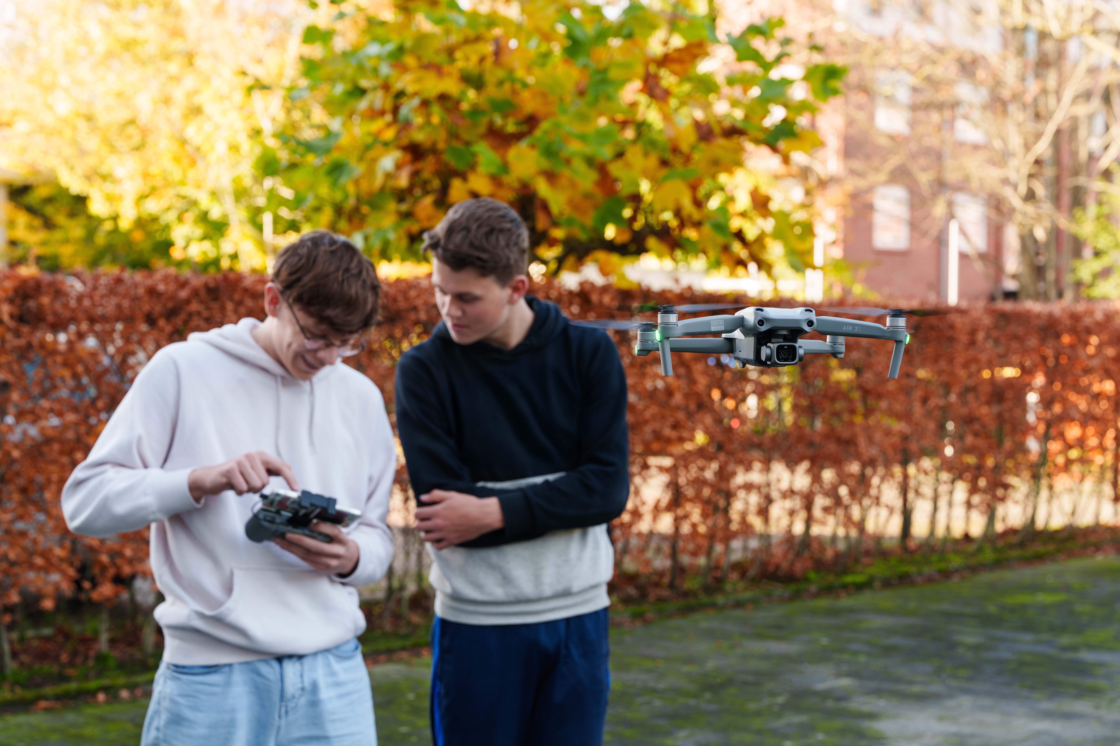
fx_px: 2178
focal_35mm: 70
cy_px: 373
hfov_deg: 28.8
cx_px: 560
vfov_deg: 19.5
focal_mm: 70
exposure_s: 1/100
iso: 250
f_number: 5.6
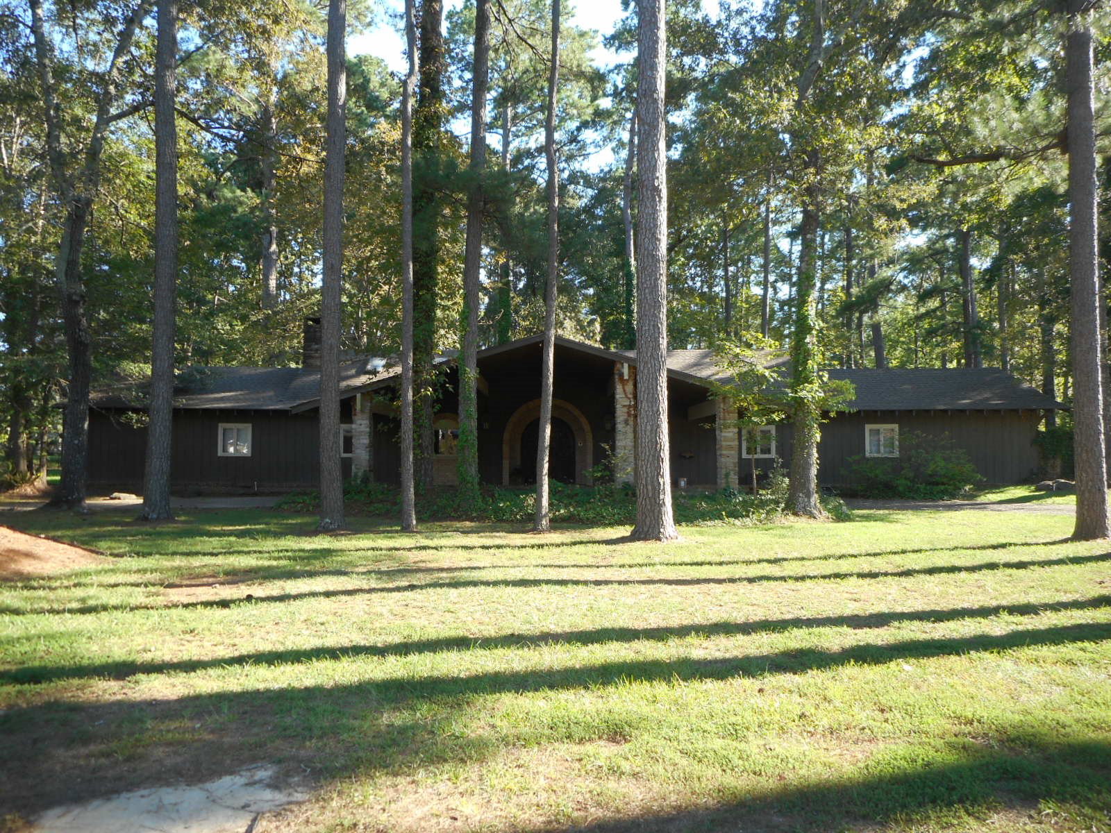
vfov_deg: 54.9
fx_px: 802
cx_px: 556
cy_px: 416
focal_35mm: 25
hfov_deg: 69.4
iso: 80
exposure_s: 1/60
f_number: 3.7
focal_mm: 4.5
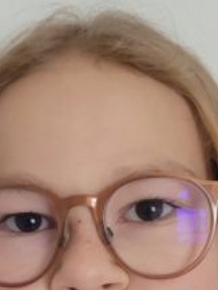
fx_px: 604
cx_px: 88
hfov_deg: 20.4
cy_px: 247
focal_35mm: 72
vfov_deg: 26.3
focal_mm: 5.4
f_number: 1.8
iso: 800
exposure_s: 1/50
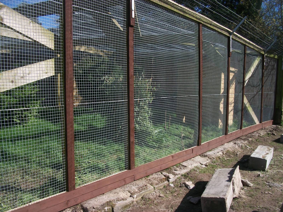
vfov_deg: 44.2
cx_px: 142
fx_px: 262
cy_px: 106
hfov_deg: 56.8
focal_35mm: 32
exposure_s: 1/320
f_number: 5.5
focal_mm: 5.7
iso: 80
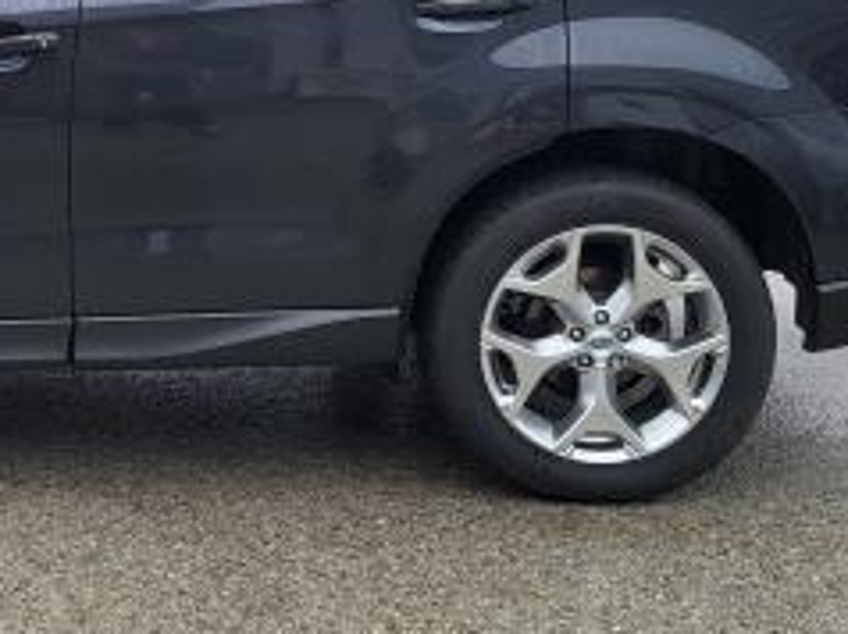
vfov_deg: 20.5
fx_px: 1713
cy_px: 36
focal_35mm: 70
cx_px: 18
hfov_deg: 26.5
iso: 40
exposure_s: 1/673
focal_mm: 5.4
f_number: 1.8
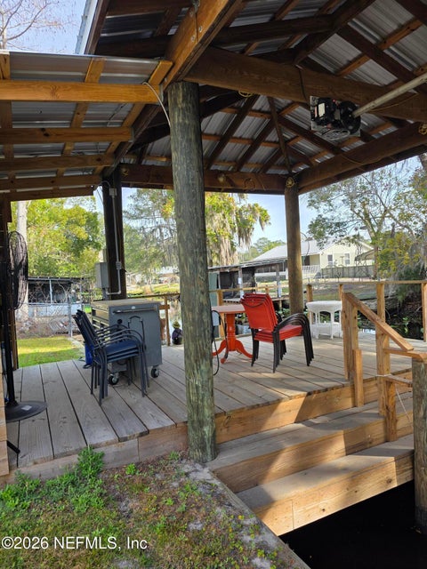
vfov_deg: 73.9
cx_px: 214
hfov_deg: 58.9
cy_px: 284
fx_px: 378
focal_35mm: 23
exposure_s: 1/1737
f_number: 1.7
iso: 80
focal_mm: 6.3
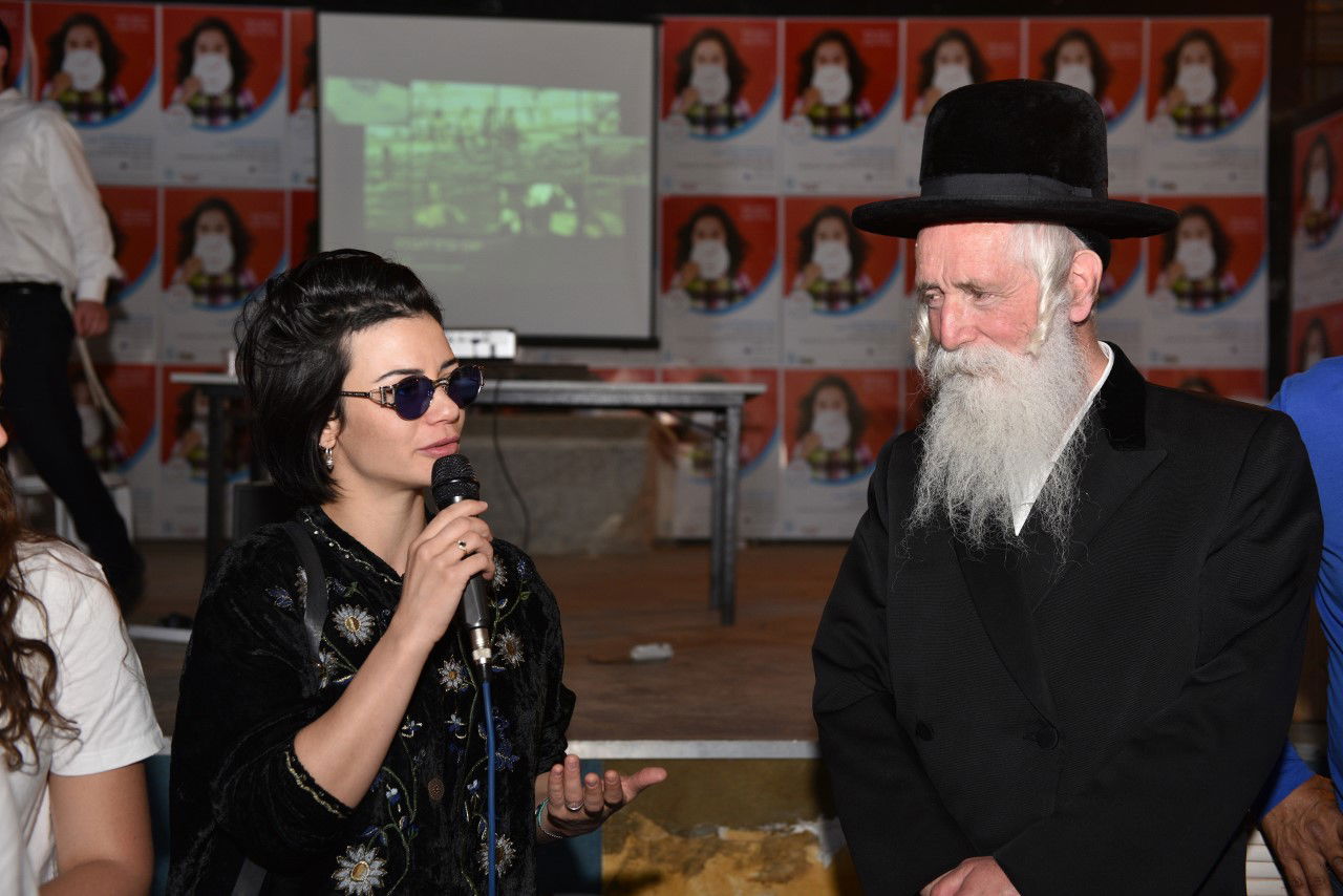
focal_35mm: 45
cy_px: 448
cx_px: 672
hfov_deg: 43.6
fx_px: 1679
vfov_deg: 29.9
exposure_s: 1/250
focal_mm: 45
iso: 320
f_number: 3.5
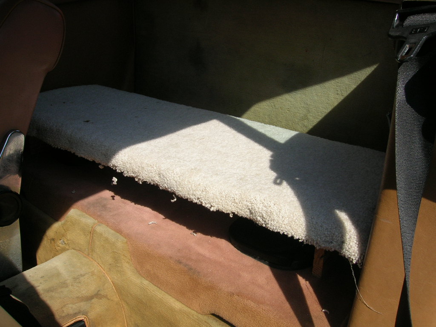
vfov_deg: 40.7
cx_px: 218
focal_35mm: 35
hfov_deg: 52.6
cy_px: 164
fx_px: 441
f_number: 4.9
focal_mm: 5.8
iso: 50
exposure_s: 1/355
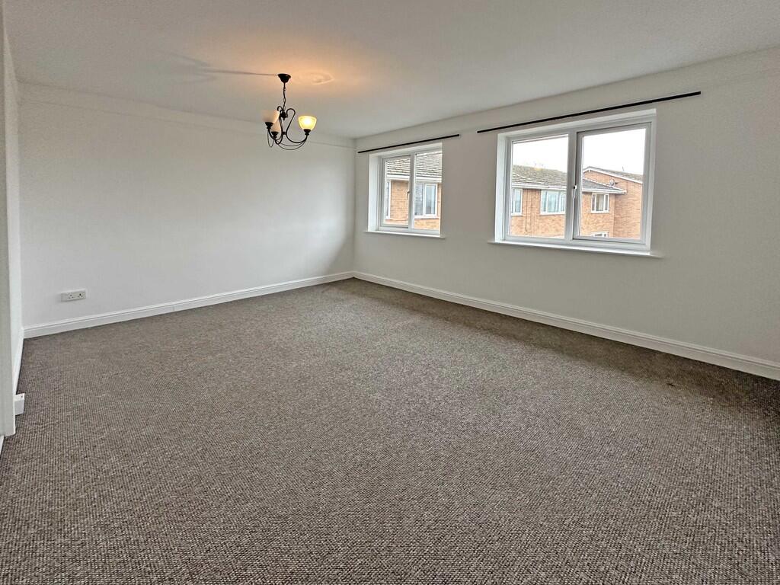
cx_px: 390
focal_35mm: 14
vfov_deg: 85.7
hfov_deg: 102.1
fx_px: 315
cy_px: 292
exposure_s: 1/100
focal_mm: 2.22
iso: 250
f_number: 2.2
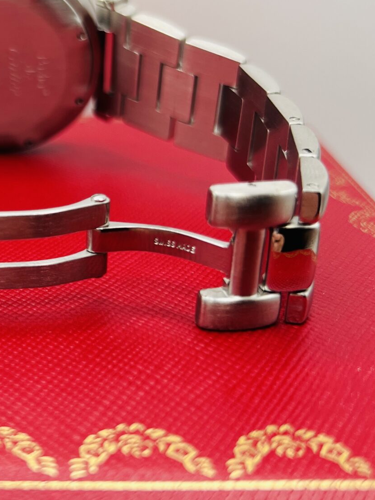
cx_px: -39
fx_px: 866
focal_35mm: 60
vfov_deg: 32.1
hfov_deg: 23.0
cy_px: 207
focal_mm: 5.7
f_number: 1.5
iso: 50
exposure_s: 1/155
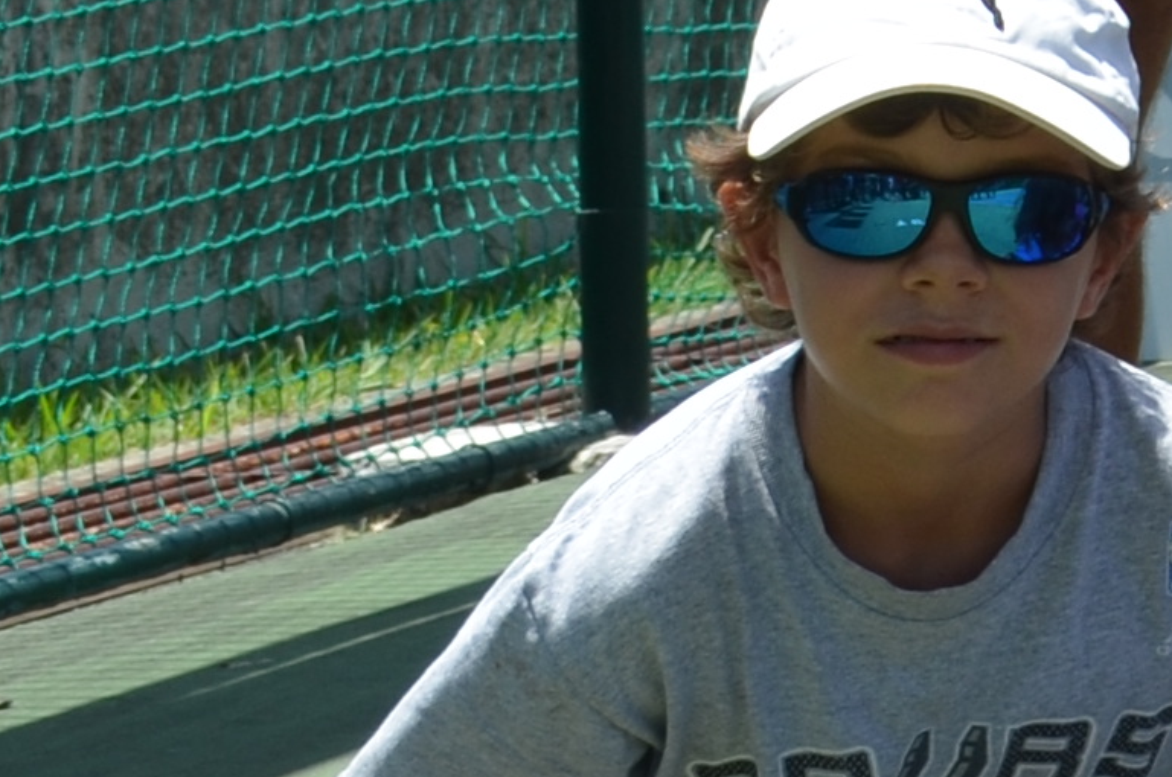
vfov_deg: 5.0
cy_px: -516
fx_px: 8743
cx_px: 3095
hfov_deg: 7.1
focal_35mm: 269
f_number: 8
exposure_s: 1/250
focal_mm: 28
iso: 125
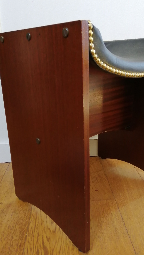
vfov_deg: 64.3
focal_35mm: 30
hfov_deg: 38.6
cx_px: 92
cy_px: 125
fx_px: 204
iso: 200
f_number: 1.8
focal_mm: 3.6
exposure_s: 1/33.3
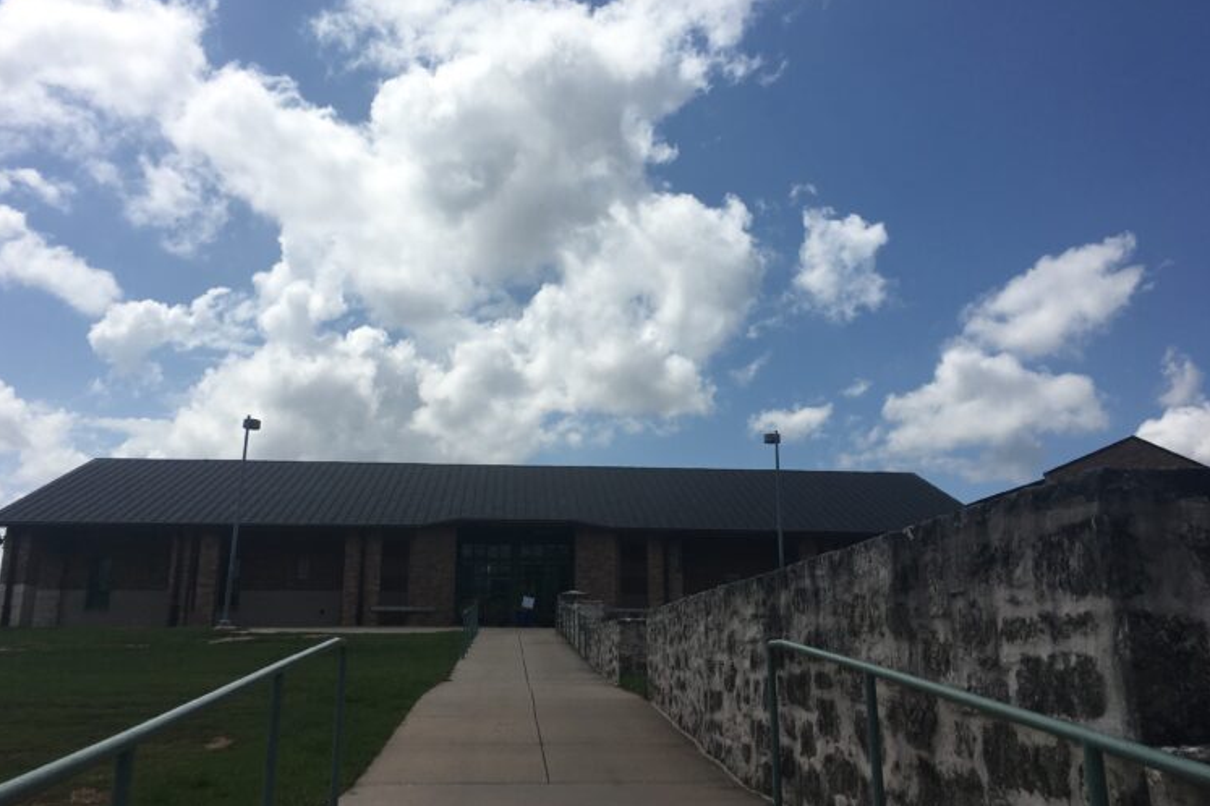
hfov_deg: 60.3
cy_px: 372
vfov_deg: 42.3
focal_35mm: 31
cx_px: 591
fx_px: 1042
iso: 25
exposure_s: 1/4525
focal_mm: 4.15
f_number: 2.2
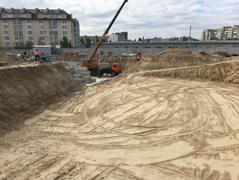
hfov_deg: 63.4
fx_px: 193
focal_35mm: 28
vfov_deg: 49.7
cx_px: 120
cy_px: 90
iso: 20
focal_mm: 3.99
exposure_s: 1/2907
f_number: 1.8
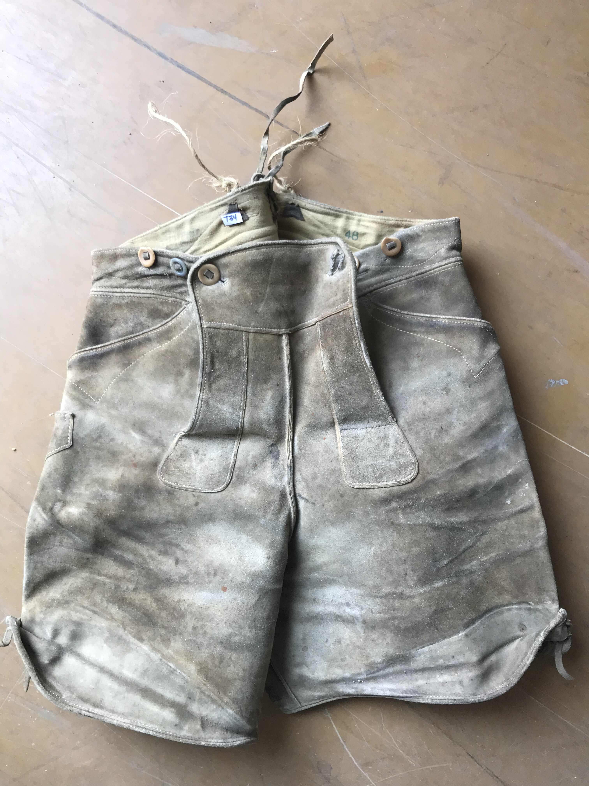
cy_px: 393
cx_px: 294
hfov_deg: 49.7
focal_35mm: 28
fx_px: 635
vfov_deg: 63.4
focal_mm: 3.99
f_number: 1.8
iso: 40
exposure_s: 1/95
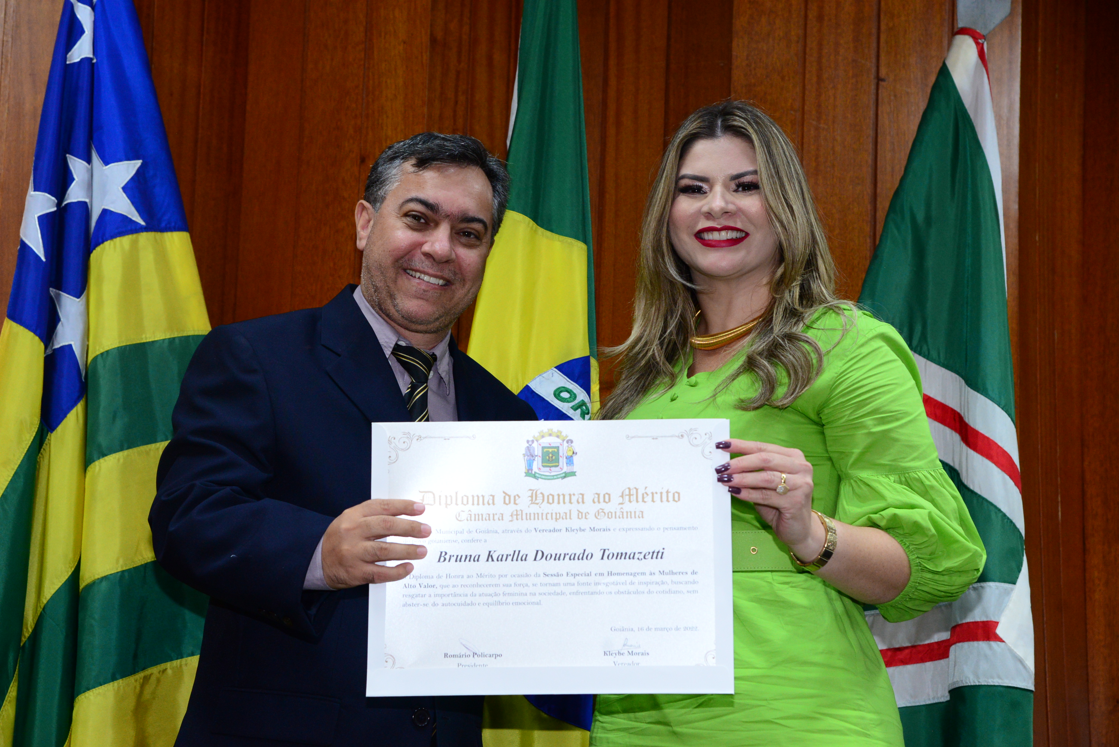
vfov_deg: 20.6
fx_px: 2052
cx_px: 560
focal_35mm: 66
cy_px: 374
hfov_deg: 30.5
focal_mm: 66
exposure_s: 1/60
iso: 2500
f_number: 5
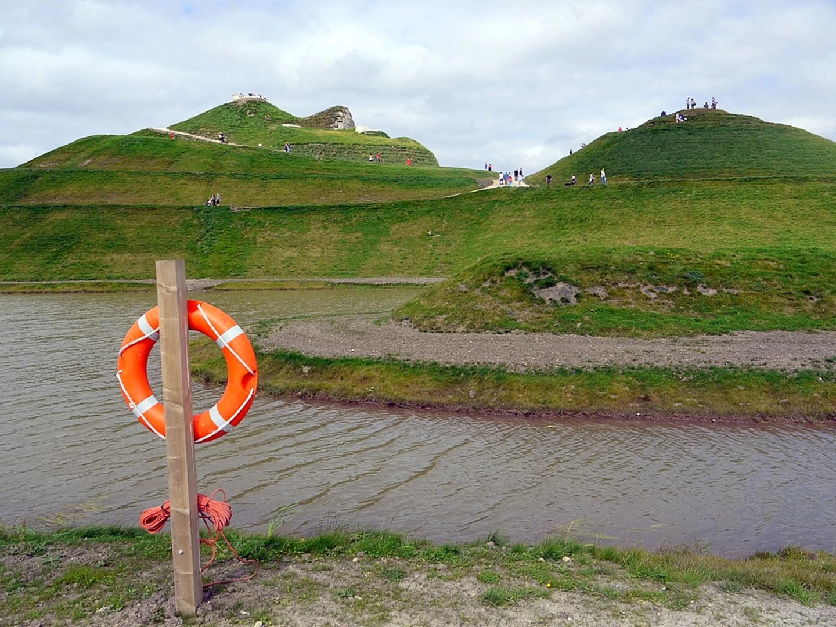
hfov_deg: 63.4
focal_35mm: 28
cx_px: 418
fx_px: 676
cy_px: 314
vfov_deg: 49.7
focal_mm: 14
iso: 100
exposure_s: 1/500
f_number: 8
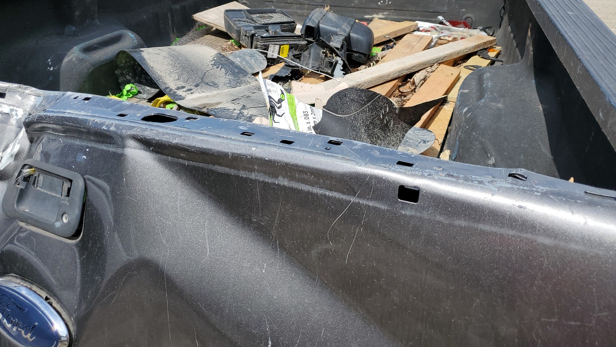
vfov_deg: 39.7
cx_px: 309
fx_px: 474
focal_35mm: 29
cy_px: 118
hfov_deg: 66.1
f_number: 1.5
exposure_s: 1/3333
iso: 50
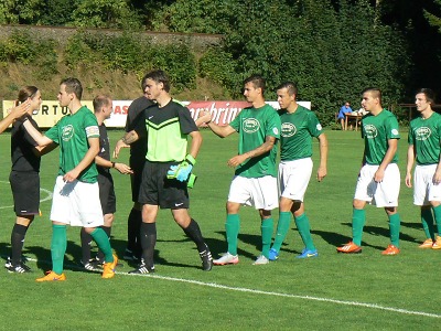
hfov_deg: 17.6
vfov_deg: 13.2
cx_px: 220
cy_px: 166
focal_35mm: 112
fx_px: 1427
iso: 100
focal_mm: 18.6
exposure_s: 1/1300
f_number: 4
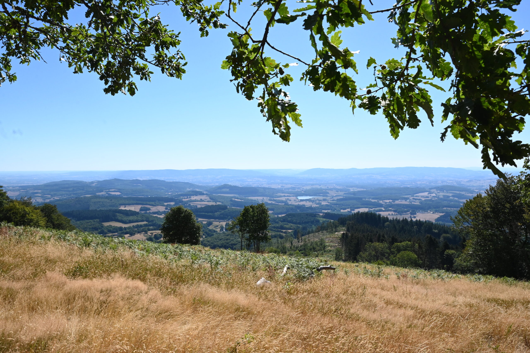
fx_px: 427
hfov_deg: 63.7
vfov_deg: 44.9
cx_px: 265
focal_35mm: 29
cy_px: 176
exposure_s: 1/1600
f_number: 10
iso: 1000
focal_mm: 29
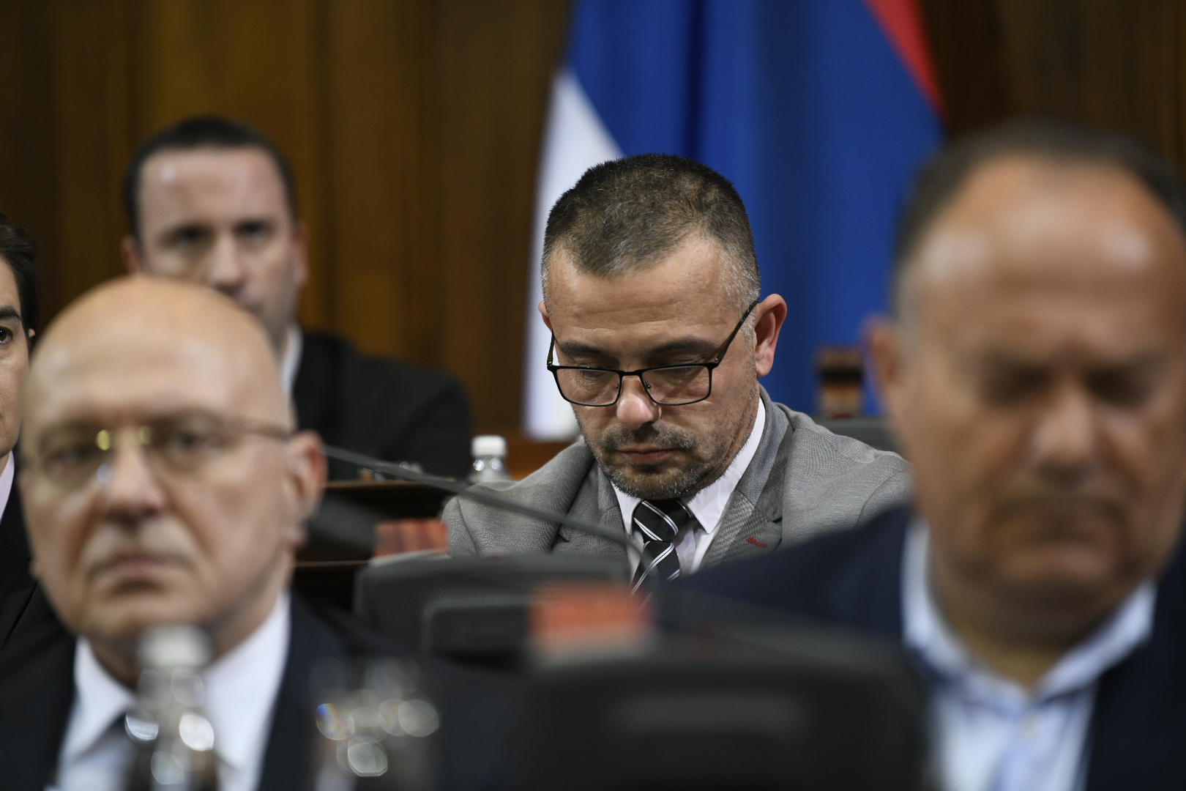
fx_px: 6588
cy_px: 396
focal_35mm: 200
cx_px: 593
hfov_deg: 10.3
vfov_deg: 6.9
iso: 1600
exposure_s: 1/250
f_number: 2.8
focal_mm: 200
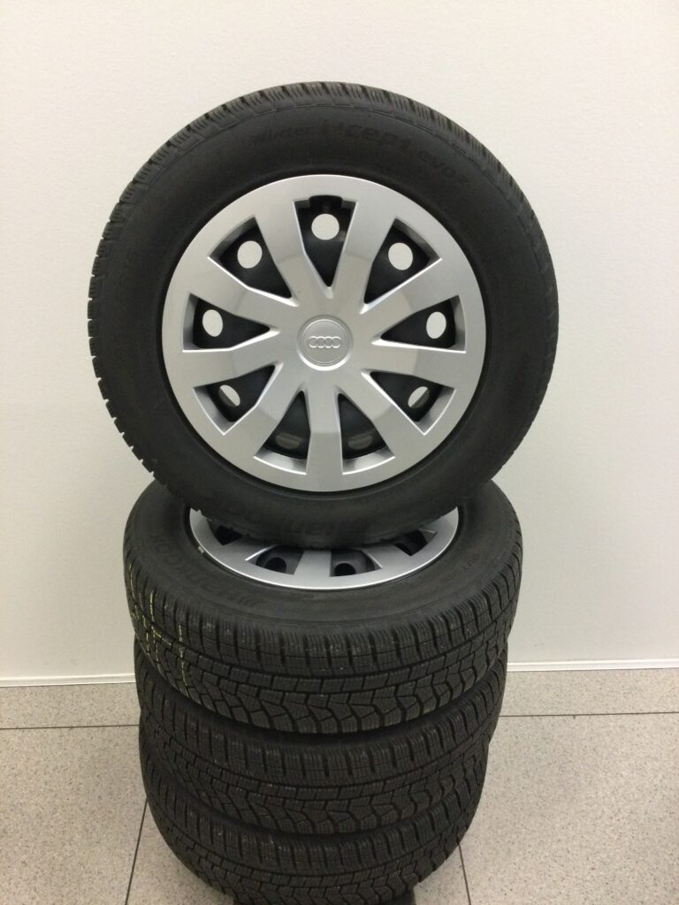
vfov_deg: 58.4
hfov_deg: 45.4
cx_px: 340
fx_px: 811
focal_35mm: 31
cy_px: 452
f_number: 2.4
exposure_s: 1/33
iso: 160
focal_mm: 3.3
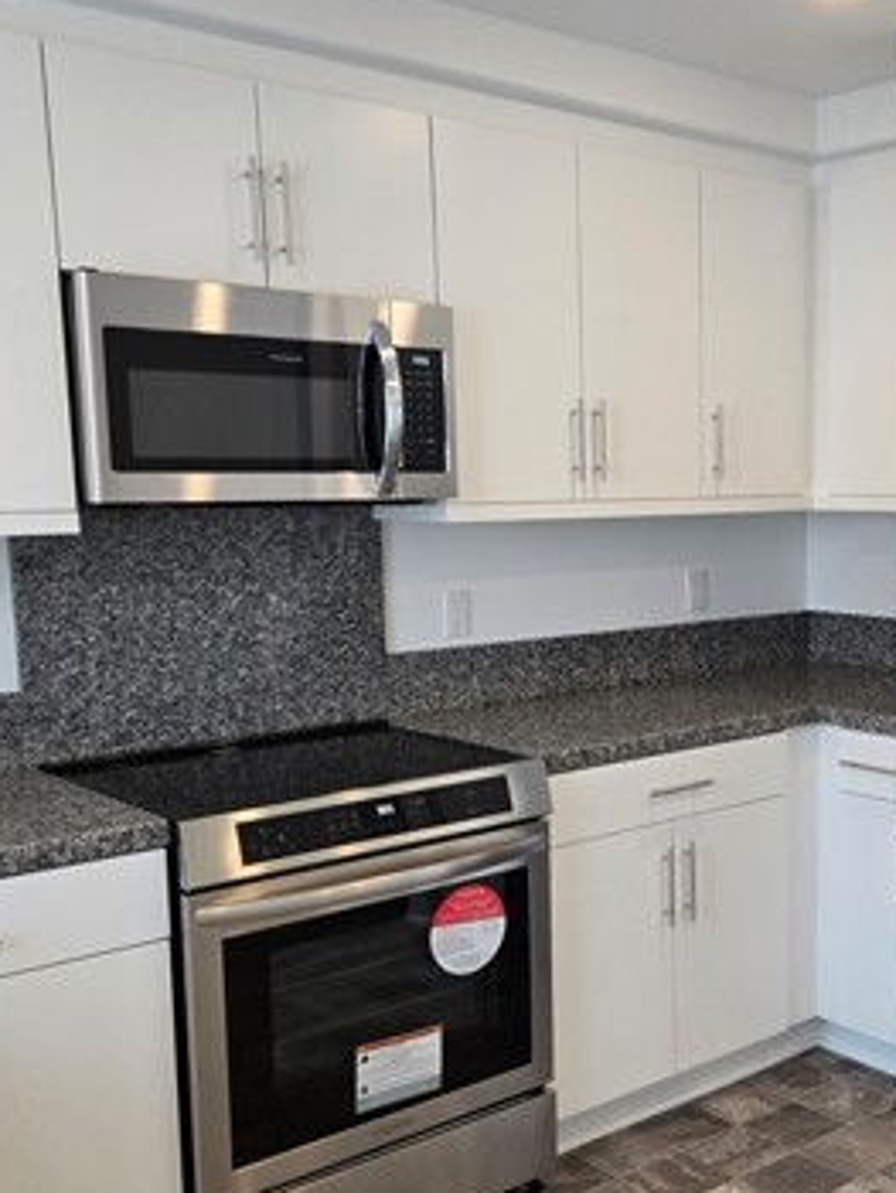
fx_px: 1448
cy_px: 689
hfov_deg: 33.4
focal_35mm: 42
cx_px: 722
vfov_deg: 44.6
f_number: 1.8
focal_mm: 5.4
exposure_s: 1/120
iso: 100
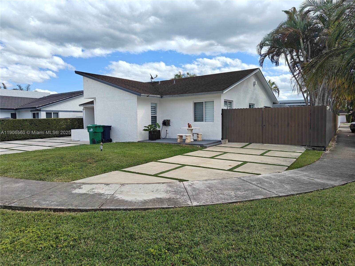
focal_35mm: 24
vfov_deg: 56.8
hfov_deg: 71.6
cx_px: 178
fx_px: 246
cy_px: 133
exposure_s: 1/3511
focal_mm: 5.59
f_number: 1.8
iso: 50
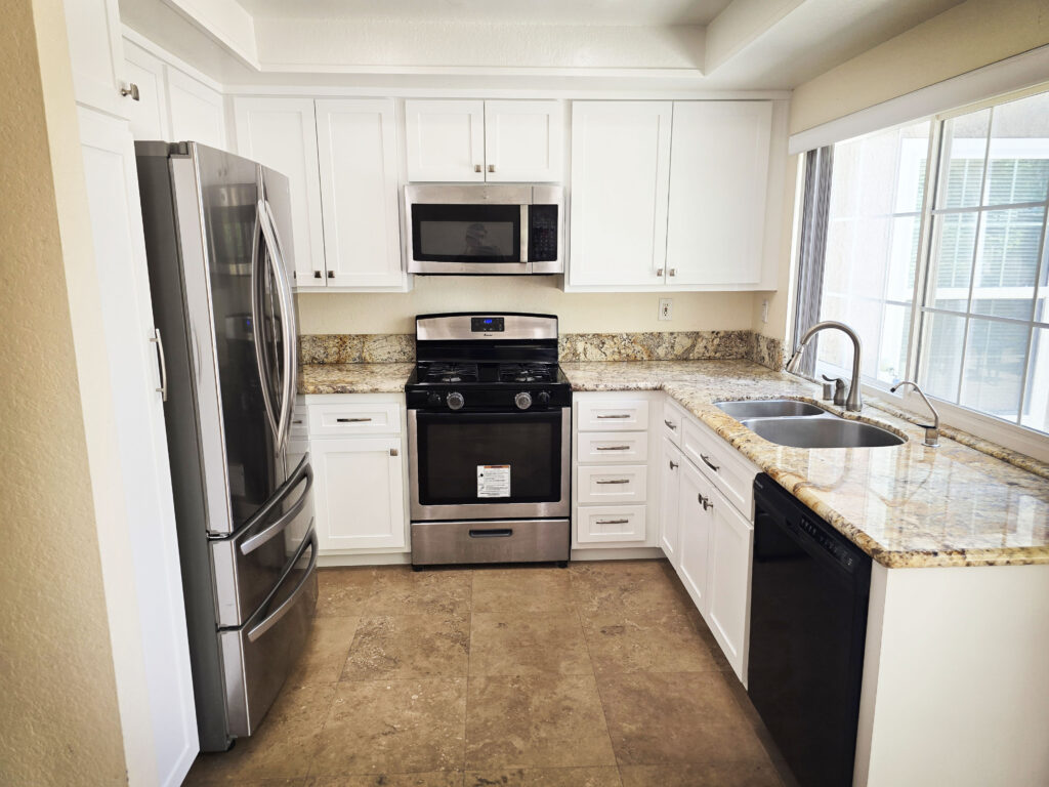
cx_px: 524
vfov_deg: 58.9
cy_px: 394
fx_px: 697
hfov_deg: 73.9
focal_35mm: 23
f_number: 1.7
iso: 80
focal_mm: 6.3
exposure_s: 1/120
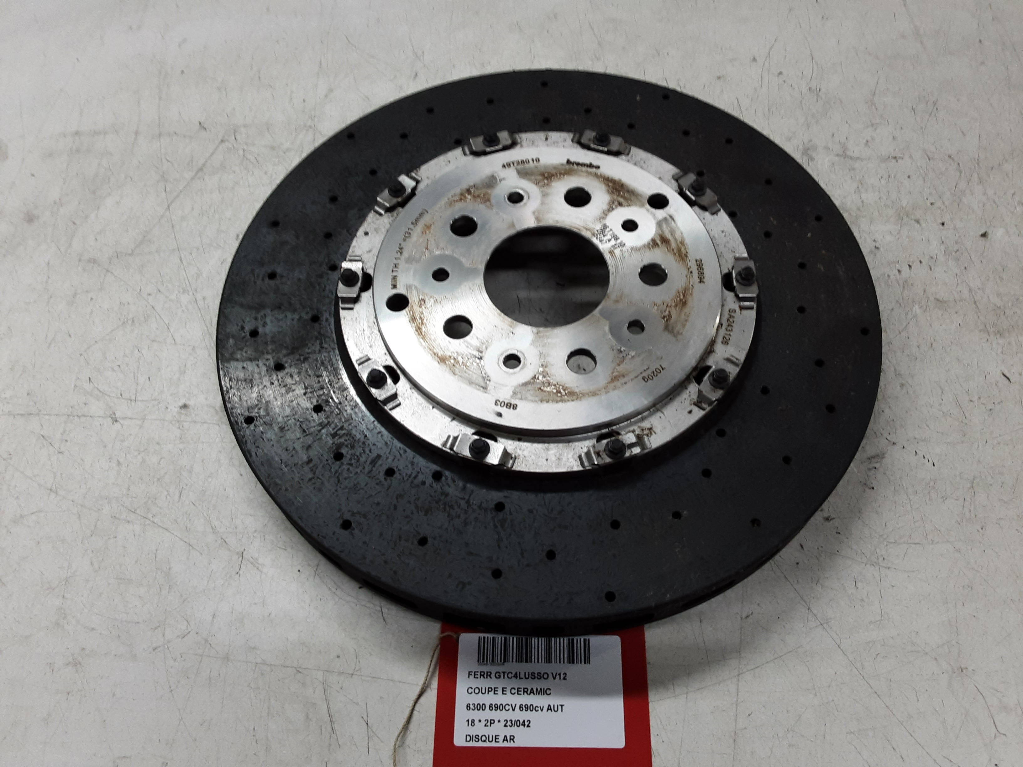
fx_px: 798
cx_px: 512
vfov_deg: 51.4
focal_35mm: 27
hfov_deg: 65.3
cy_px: 384
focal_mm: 2.91
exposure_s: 1/50
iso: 50
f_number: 1.9
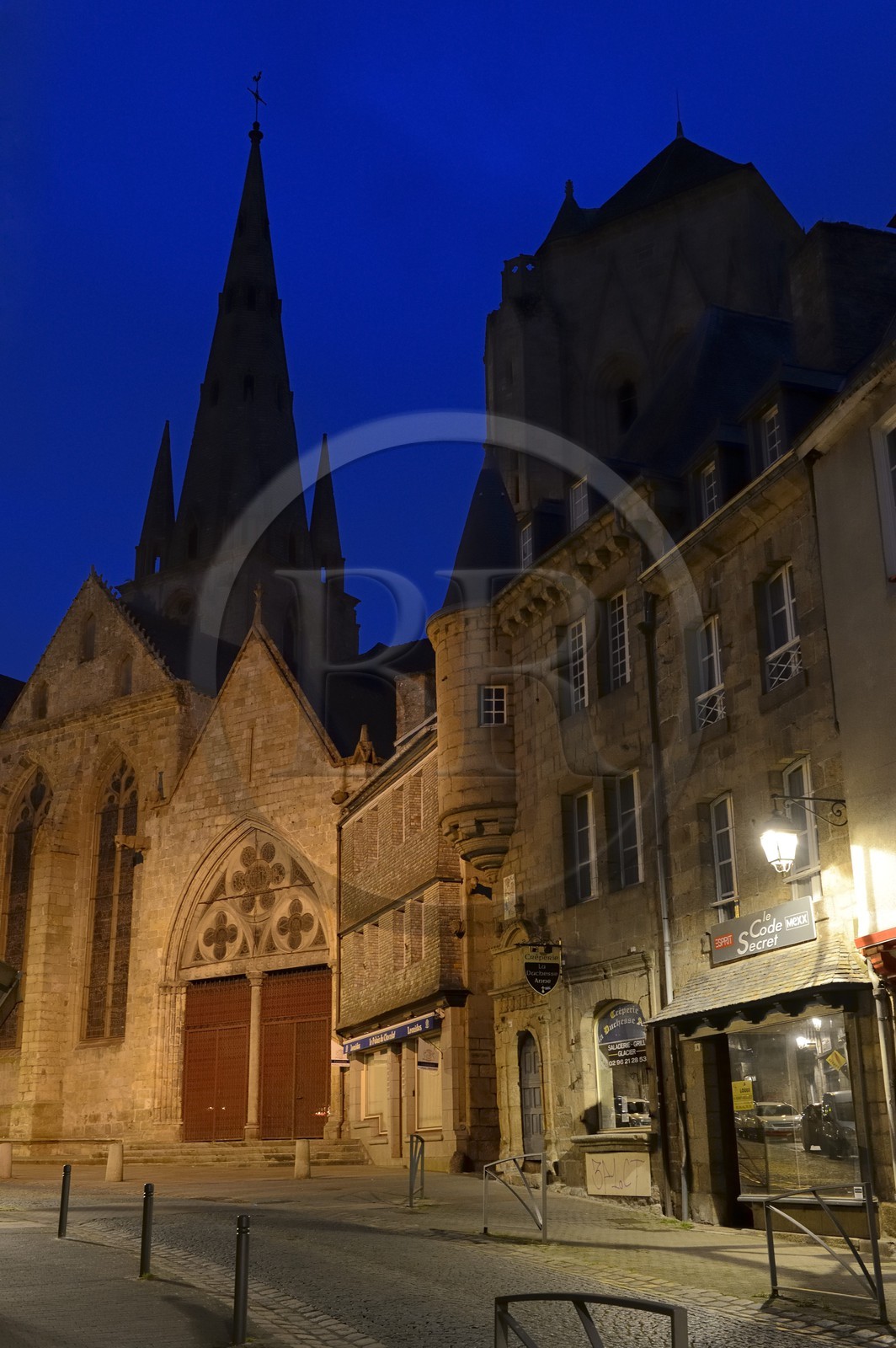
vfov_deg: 53.2
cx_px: 448
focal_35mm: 36
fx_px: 1346
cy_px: 674
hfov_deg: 36.8
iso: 1600
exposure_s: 1/4
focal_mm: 36
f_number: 6.3
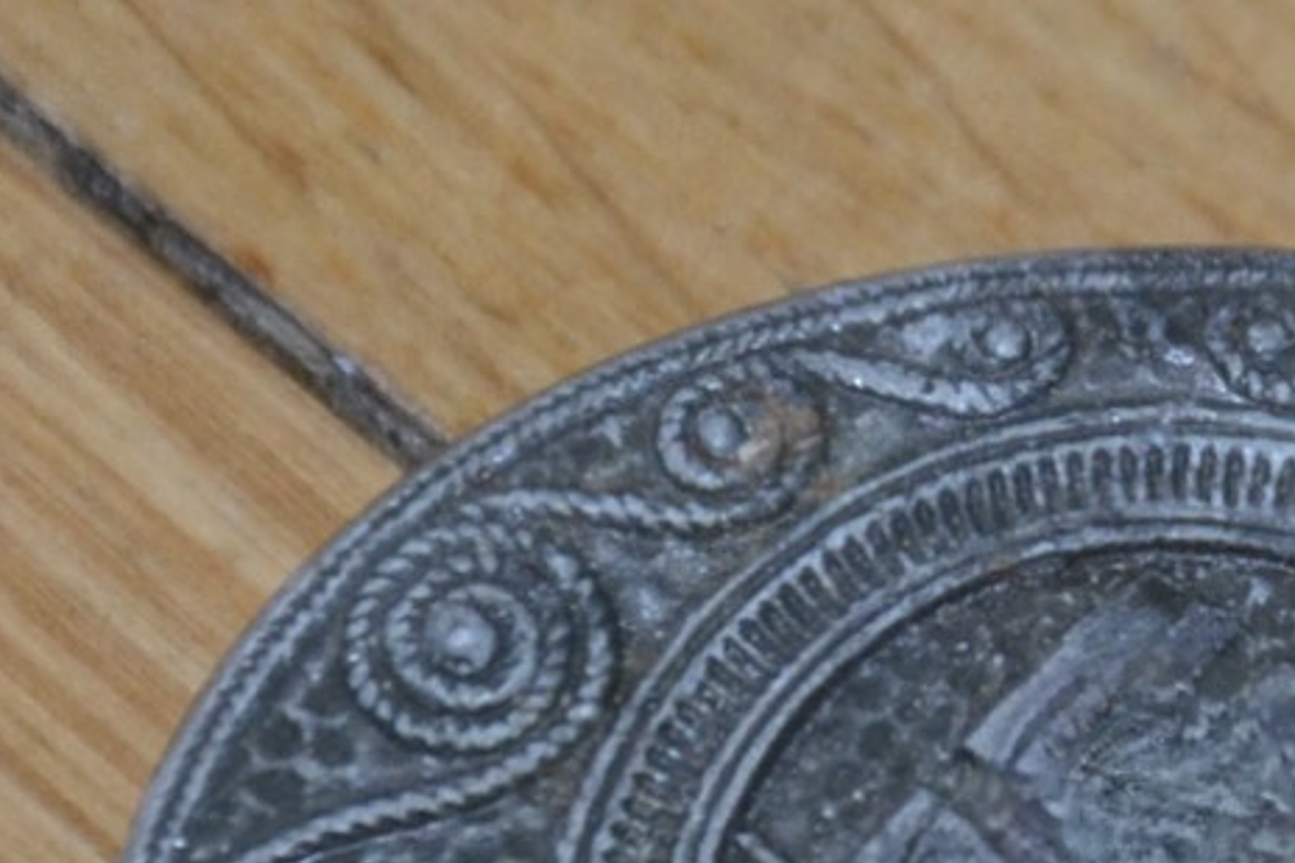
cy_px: 1091
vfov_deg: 2.3
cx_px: 911
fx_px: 21751
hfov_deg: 3.4
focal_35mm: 605
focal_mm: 105
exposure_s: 1/60
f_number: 5.6
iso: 1000
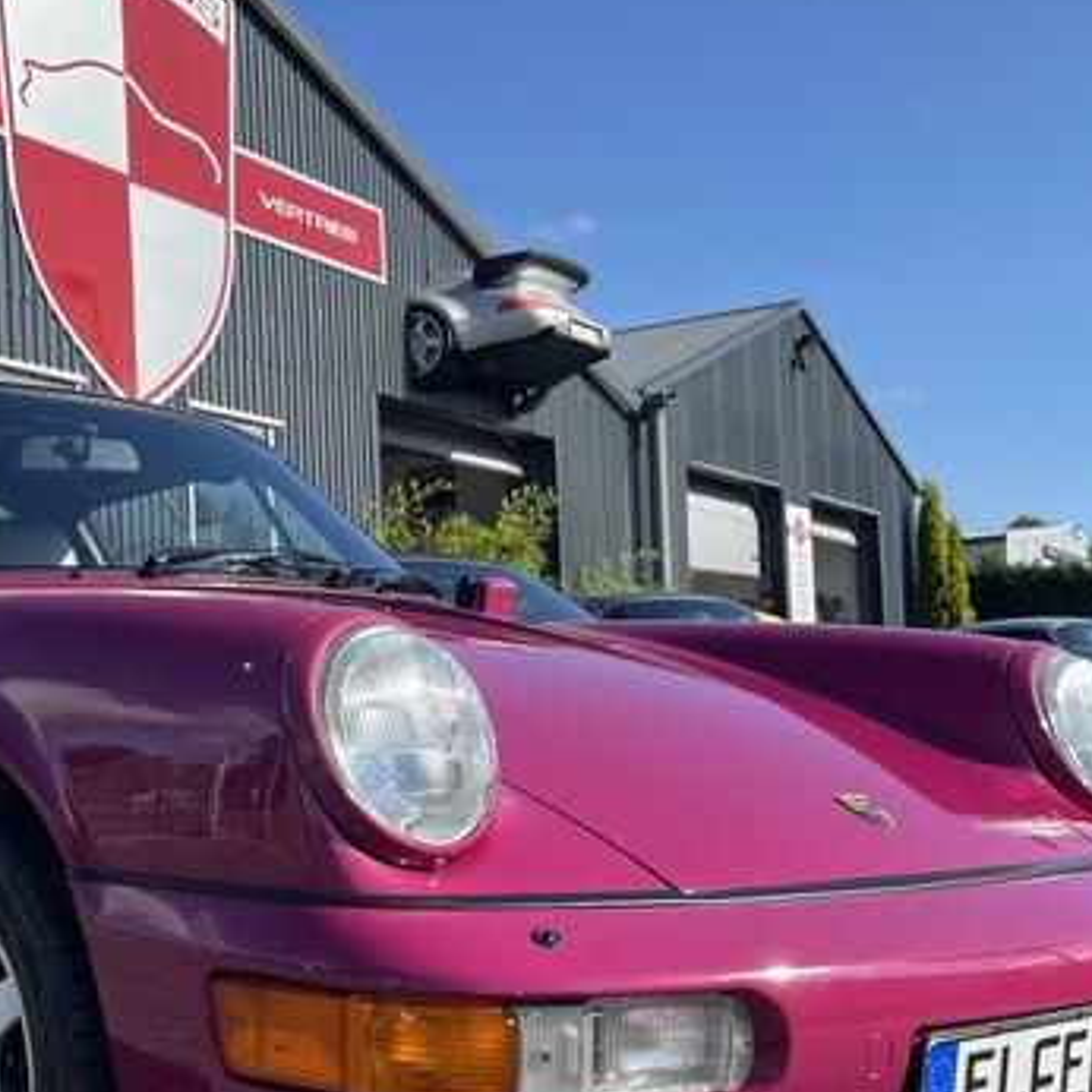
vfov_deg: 33.3
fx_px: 1820
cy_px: 663
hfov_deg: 33.0
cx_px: 325
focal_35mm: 51
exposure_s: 1/2825
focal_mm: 5.1
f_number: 1.6
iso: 50
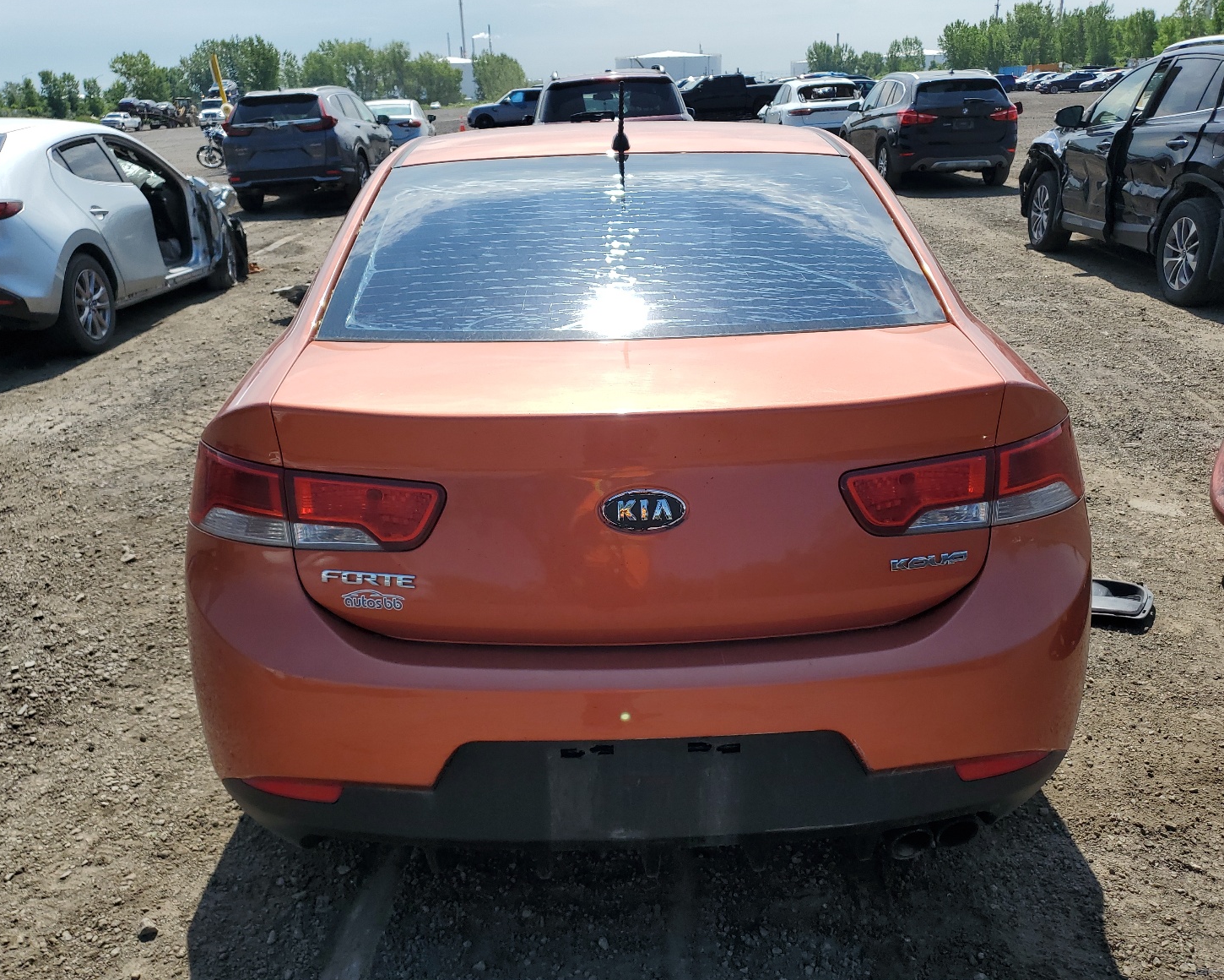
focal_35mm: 28
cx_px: 642
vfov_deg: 51.5
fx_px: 1014
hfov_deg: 62.2
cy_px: 498
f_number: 1.5
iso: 50
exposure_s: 1/5000
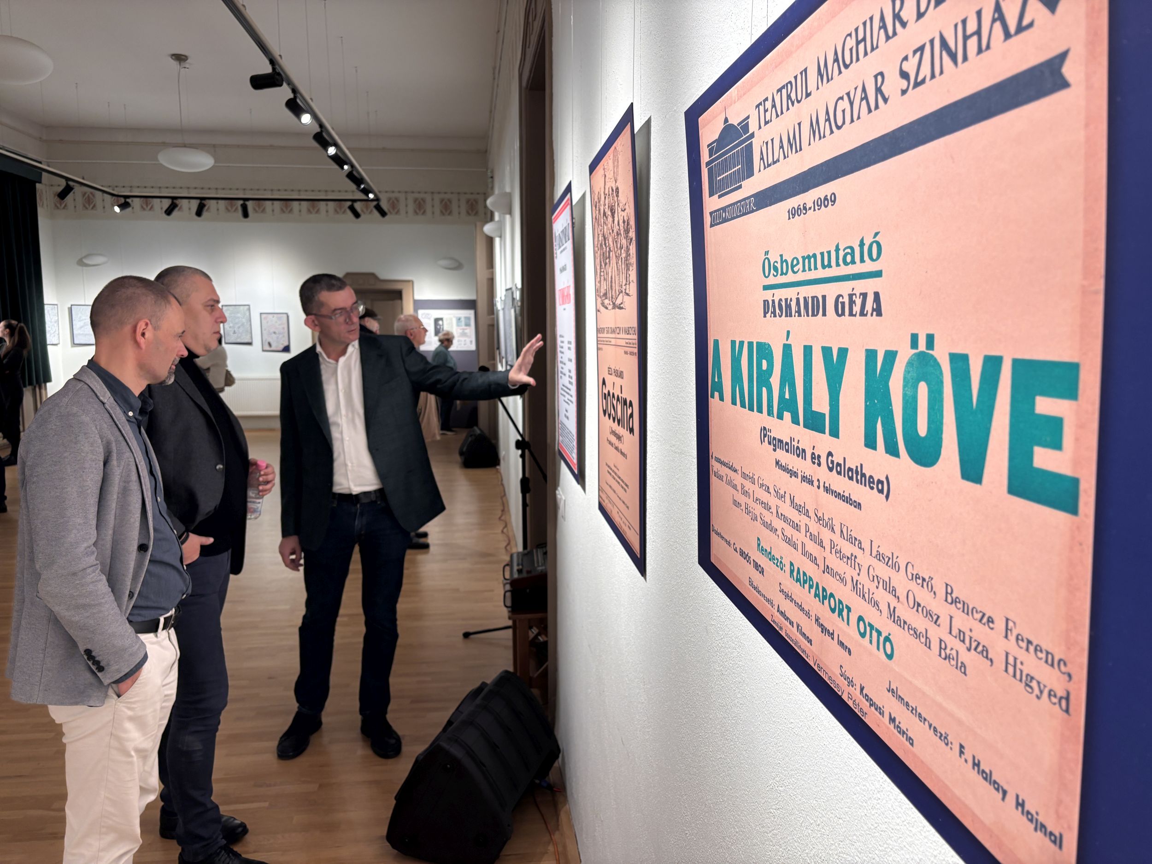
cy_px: 432
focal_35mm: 26
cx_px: 576
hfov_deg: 67.3
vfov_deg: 53.1
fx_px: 865
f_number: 1.6
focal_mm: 5.96
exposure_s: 1/100
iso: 50
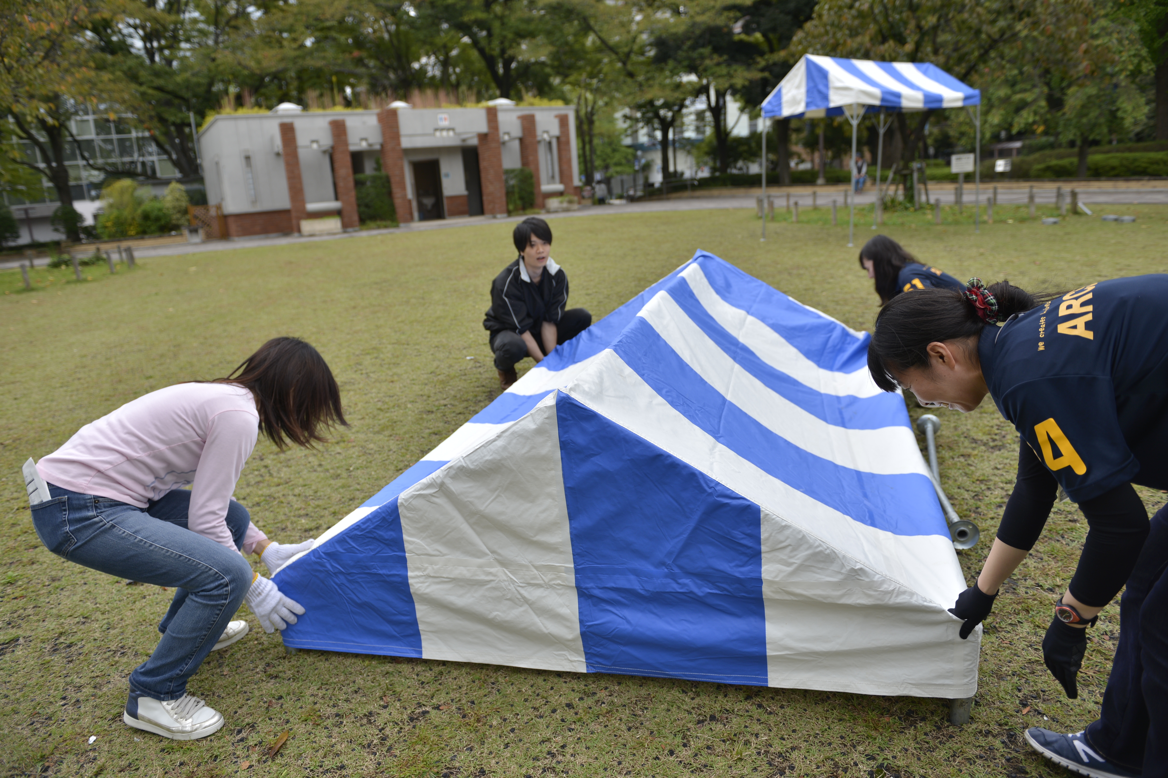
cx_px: 584
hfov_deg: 73.7
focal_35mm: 24
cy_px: 389
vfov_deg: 53.1
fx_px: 779
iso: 100
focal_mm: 24
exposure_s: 1/400
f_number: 3.2
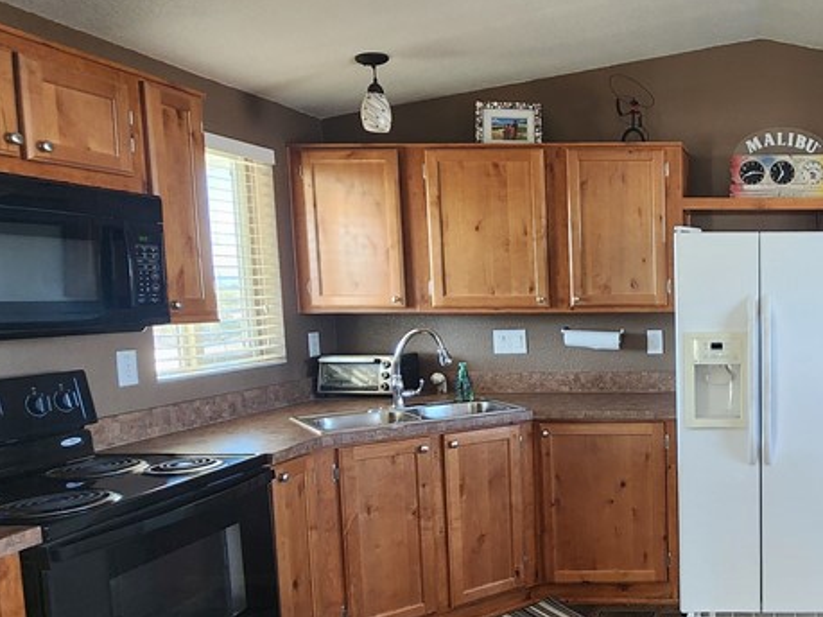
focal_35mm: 29
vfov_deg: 48.0
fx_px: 689
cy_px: 362
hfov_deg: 52.6
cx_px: 769
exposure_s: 1/60
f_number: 2.2
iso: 200
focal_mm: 2.2
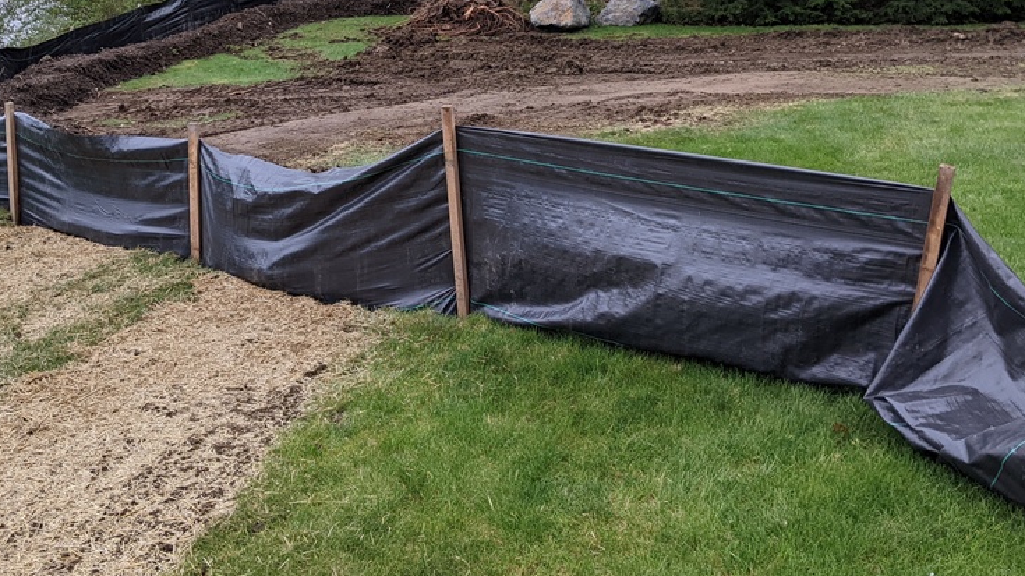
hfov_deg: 49.3
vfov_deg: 28.2
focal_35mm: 41
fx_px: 1114
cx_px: 453
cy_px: 88
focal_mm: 4.44
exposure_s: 1/1304
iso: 50
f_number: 1.8
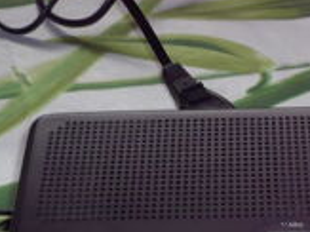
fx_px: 922
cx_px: 264
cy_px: 304
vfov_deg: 13.8
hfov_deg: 18.8
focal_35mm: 103
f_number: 2.8
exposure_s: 1/30
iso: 100
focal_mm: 5.8
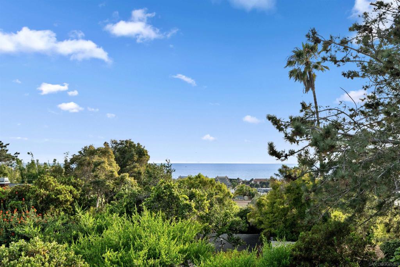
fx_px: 389
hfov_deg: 54.4
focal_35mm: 35
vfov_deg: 37.9
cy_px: 134
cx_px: 200
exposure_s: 1/40
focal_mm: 35
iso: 80
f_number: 9
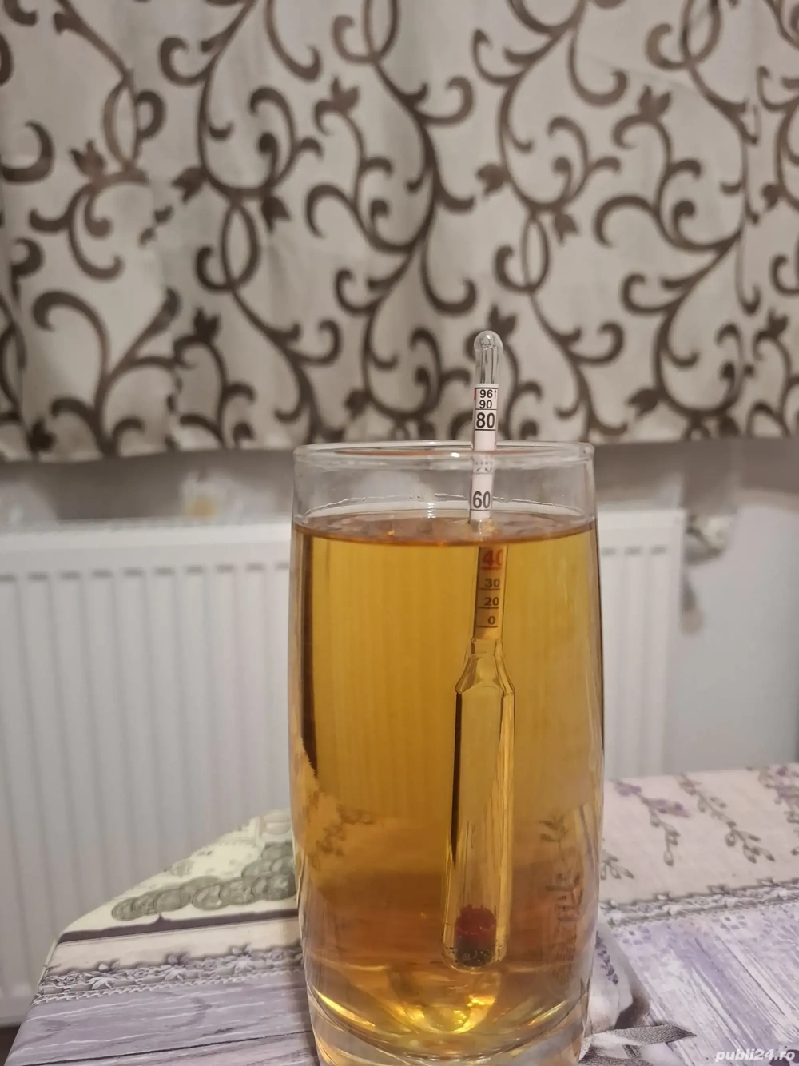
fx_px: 708
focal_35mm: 23
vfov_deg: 73.9
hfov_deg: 58.9
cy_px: 533
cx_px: 400
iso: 400
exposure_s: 1/33
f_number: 1.8
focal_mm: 5.54
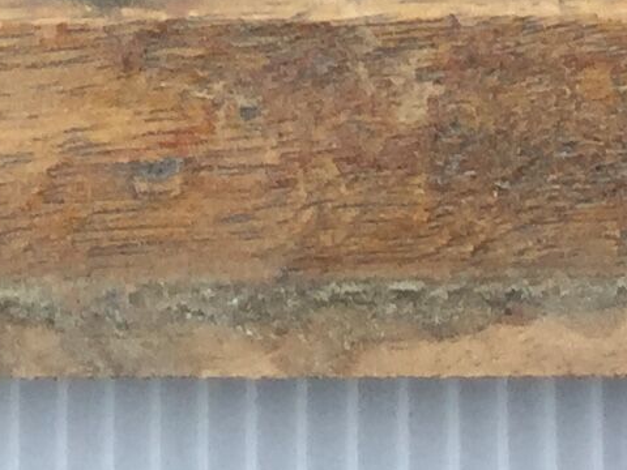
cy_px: -809
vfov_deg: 6.6
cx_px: 125
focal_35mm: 211
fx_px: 3822
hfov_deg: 9.4
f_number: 2.4
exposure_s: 1/310
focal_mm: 3.3
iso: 25
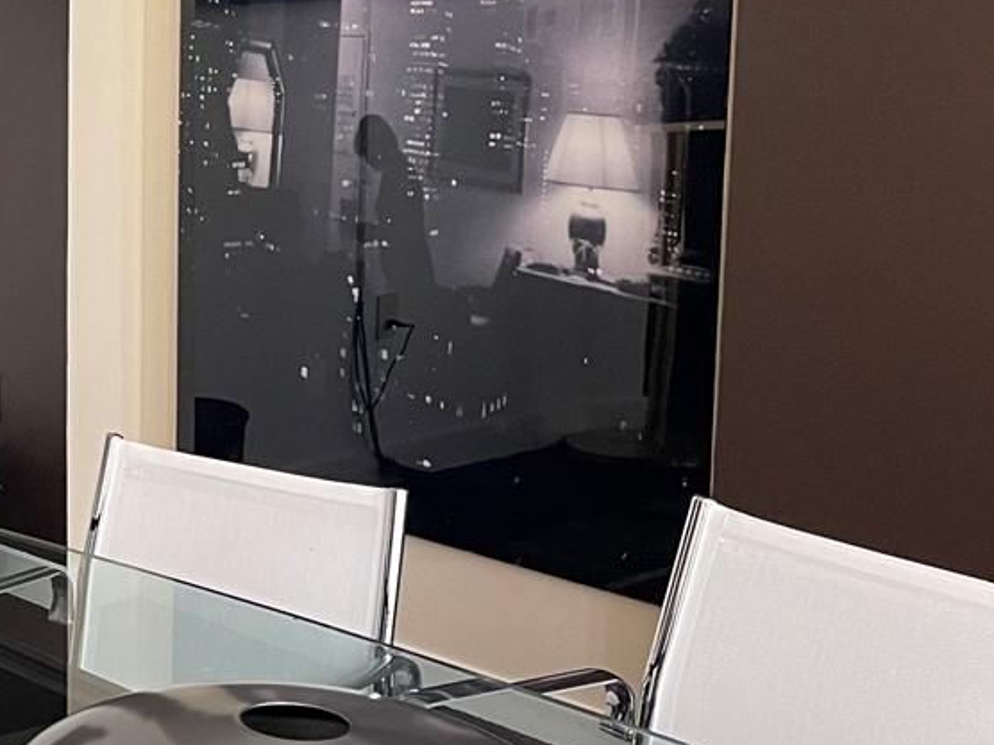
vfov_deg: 20.4
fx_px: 2067
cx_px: -420
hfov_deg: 22.9
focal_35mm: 72
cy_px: 254
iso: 125
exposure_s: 1/60
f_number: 1.6
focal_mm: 5.1
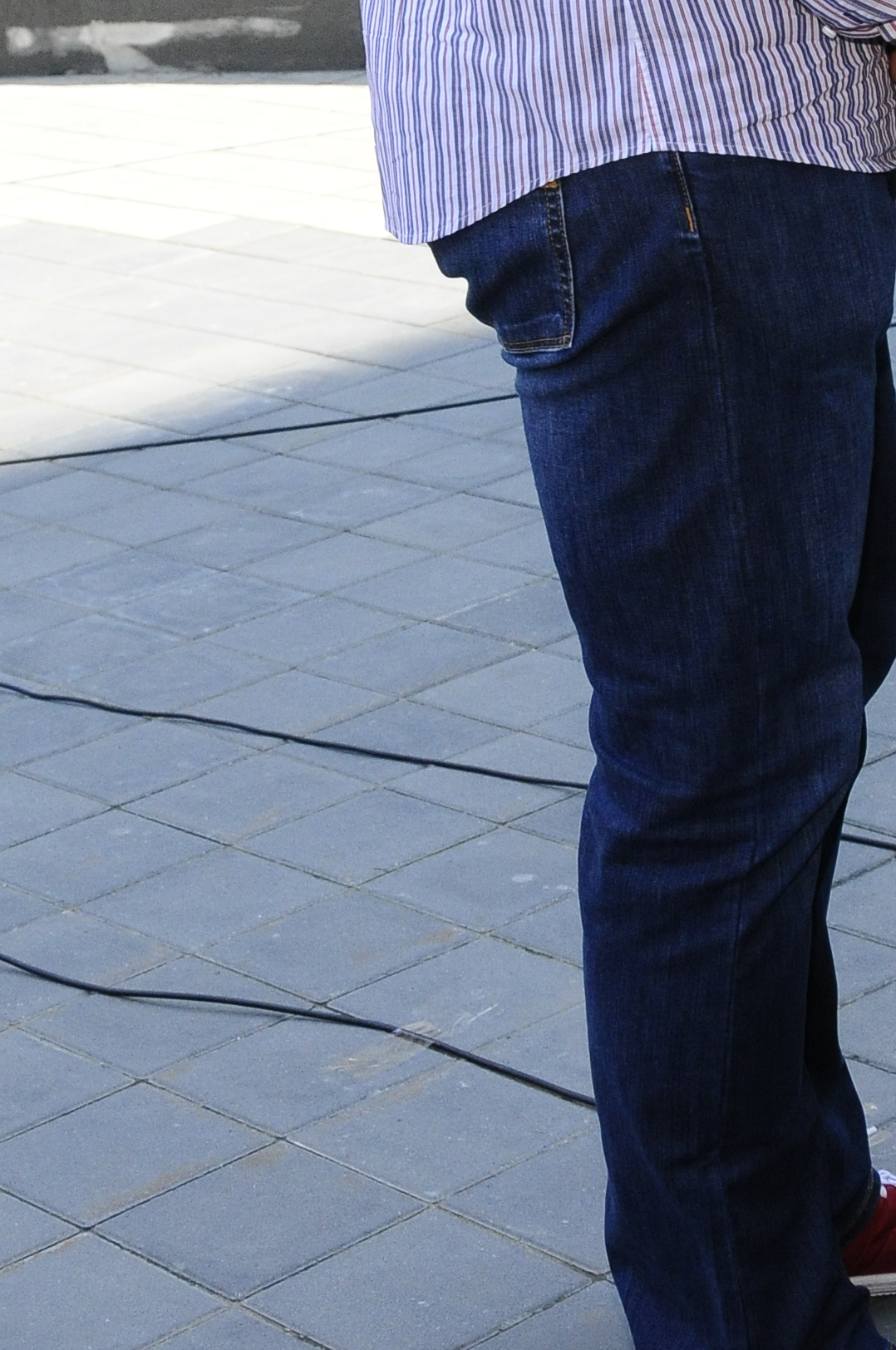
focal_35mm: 103
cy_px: 116
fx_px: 3857
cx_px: 711
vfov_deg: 19.5
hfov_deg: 13.2
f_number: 5.6
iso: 800
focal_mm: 26
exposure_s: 1/1000
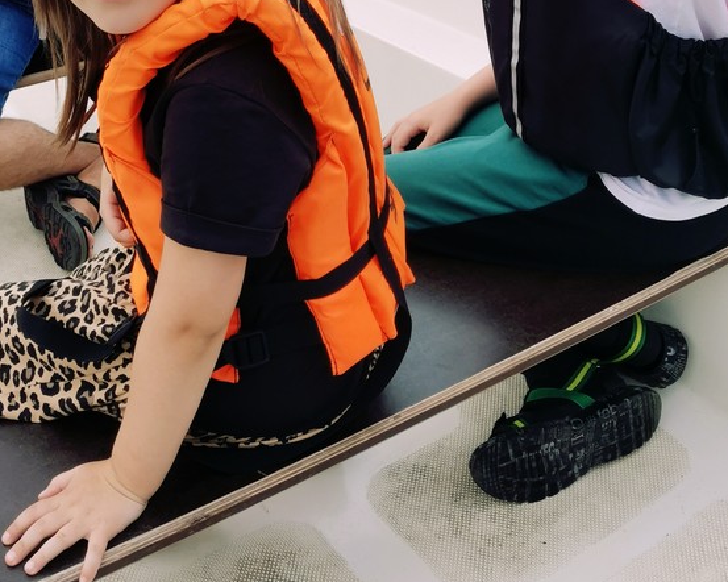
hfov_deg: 39.2
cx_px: 263
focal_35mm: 47
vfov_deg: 29.2
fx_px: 1012
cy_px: -46
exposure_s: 1/430
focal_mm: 4.66
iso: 50
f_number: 1.4
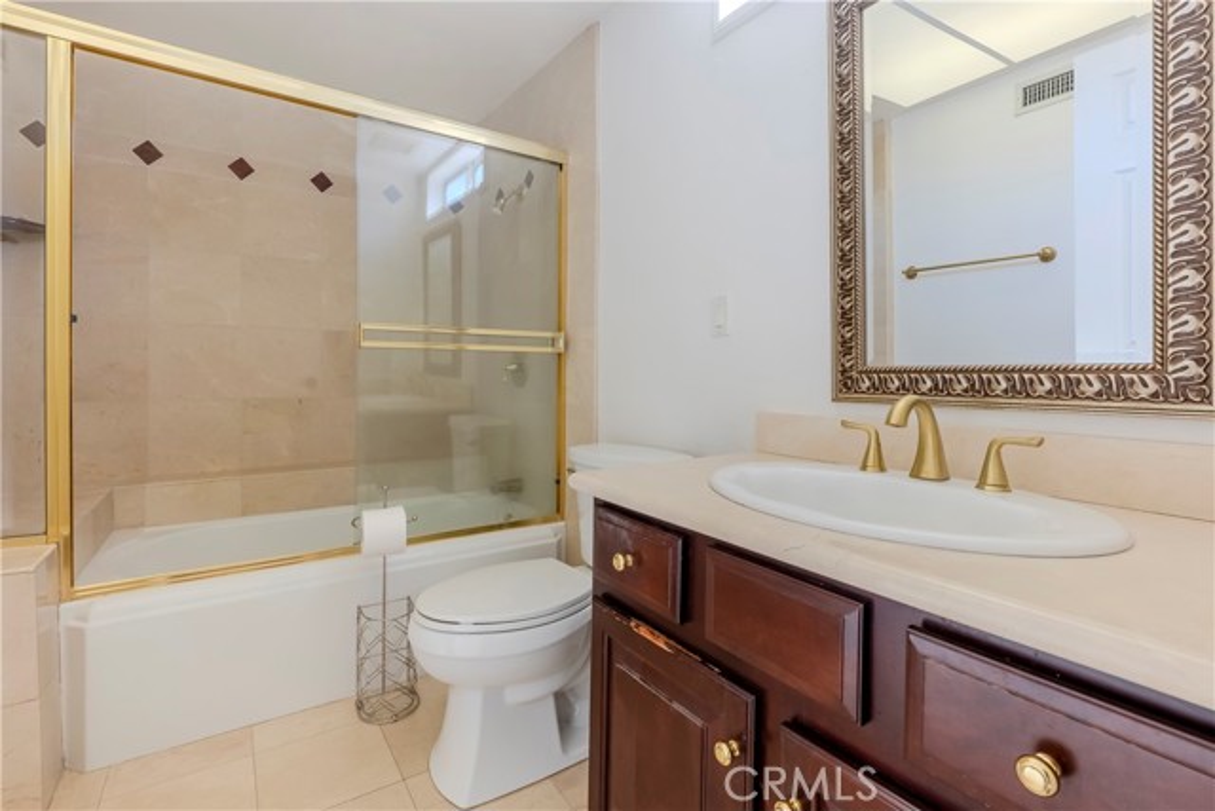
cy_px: 406
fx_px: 540
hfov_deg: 96.7
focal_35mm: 16
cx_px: 608
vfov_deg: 73.8
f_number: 9
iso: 100
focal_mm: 16
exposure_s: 1/25
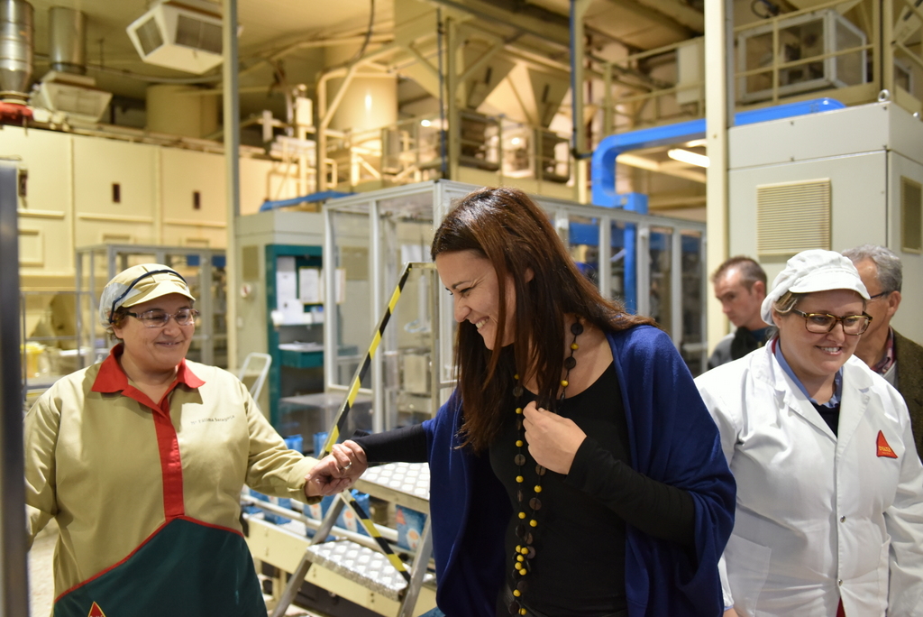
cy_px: 308
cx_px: 462
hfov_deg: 63.6
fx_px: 744
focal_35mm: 29
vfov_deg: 45.0
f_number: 2.8
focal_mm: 29
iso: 2800
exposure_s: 1/125
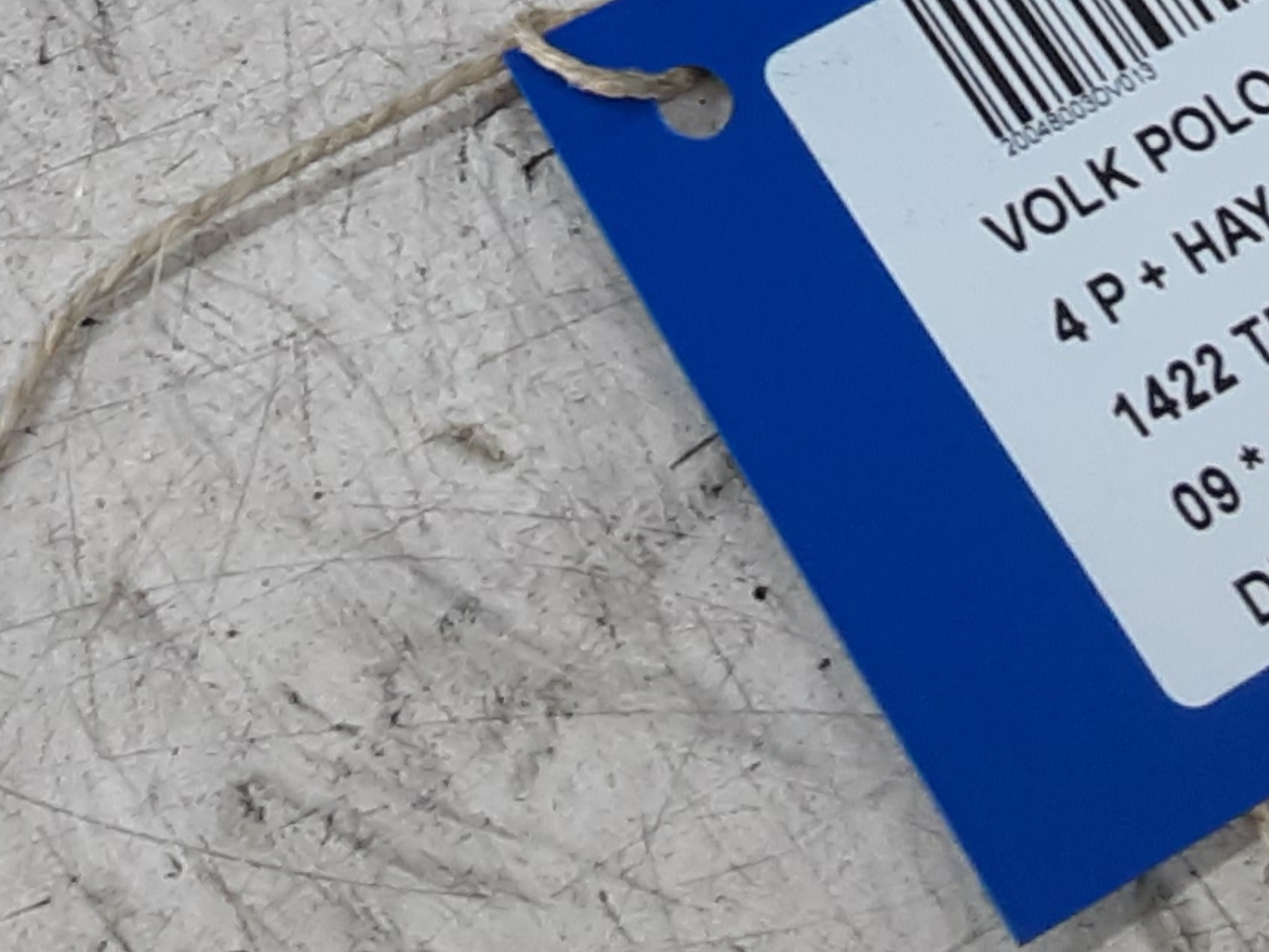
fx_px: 3776
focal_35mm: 103
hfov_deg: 18.9
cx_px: 313
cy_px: -836
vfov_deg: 12.9
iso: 64
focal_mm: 2.91
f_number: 1.9
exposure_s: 1/50
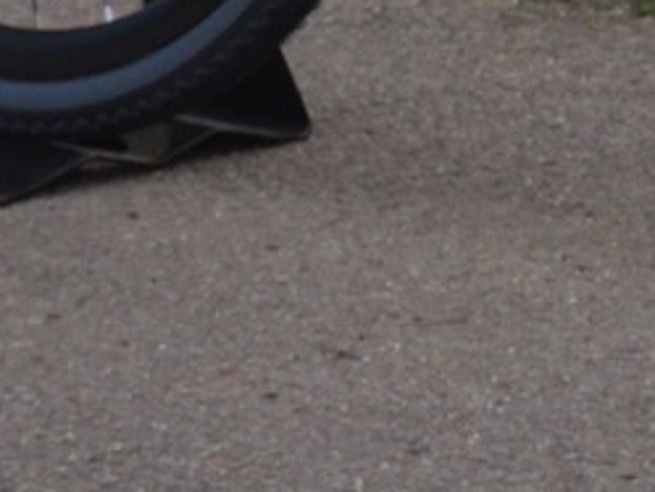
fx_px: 6739
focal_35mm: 356
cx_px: 700
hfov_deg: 5.5
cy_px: -618
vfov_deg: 4.1
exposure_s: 1/500
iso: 1600
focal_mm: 48
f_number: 11
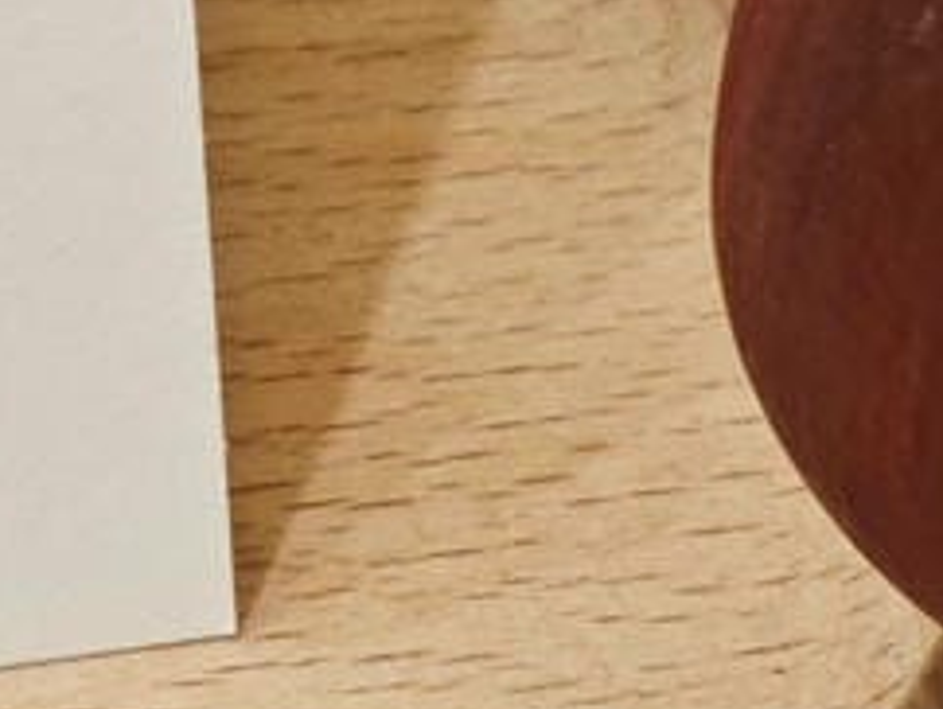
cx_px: -140
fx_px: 3109
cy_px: -658
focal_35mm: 114
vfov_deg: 11.8
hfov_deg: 16.6
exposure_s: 1/60
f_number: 1.8
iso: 160
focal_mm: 2.03
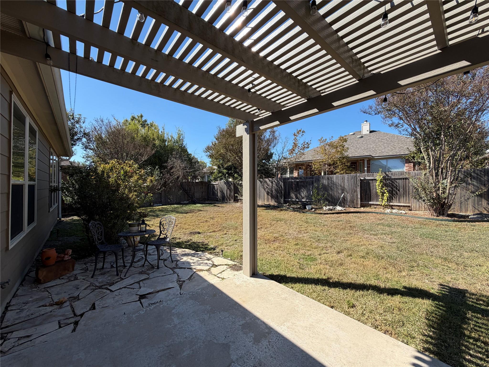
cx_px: 244
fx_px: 198
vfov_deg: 85.7
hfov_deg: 102.1
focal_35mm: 14
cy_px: 184
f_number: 2.2
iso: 32
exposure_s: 1/770
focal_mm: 2.22
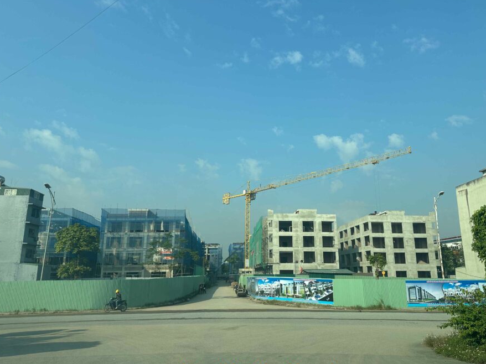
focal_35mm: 28
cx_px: 258
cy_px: 172
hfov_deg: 63.4
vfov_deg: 49.7
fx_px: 393
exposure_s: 1/3400
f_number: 1.8
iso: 80
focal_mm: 6.86
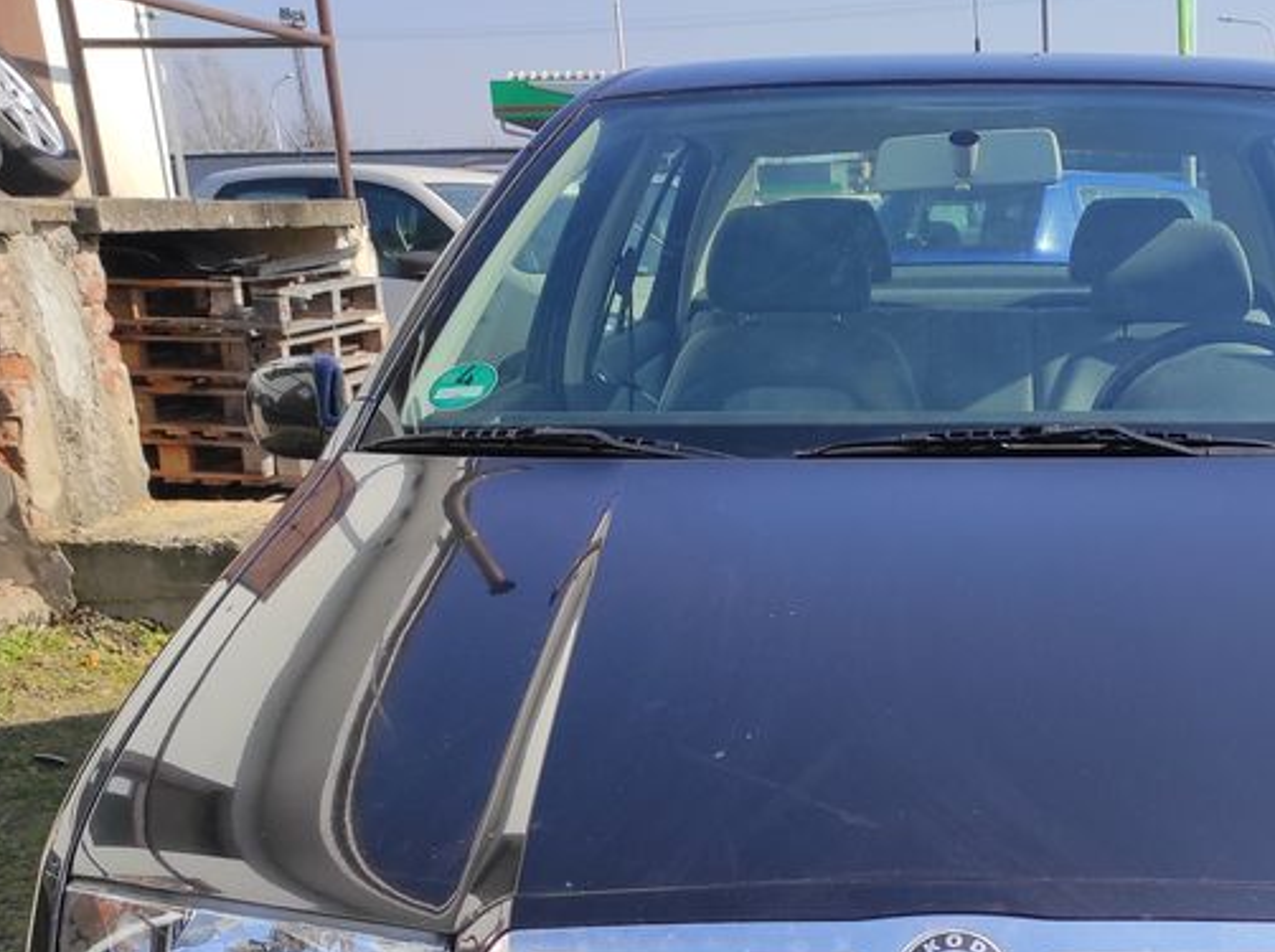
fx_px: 1876
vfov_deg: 27.1
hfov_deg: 36.4
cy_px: 919
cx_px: 993
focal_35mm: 51
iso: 100
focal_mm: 5.43
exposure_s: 1/2225
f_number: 1.89
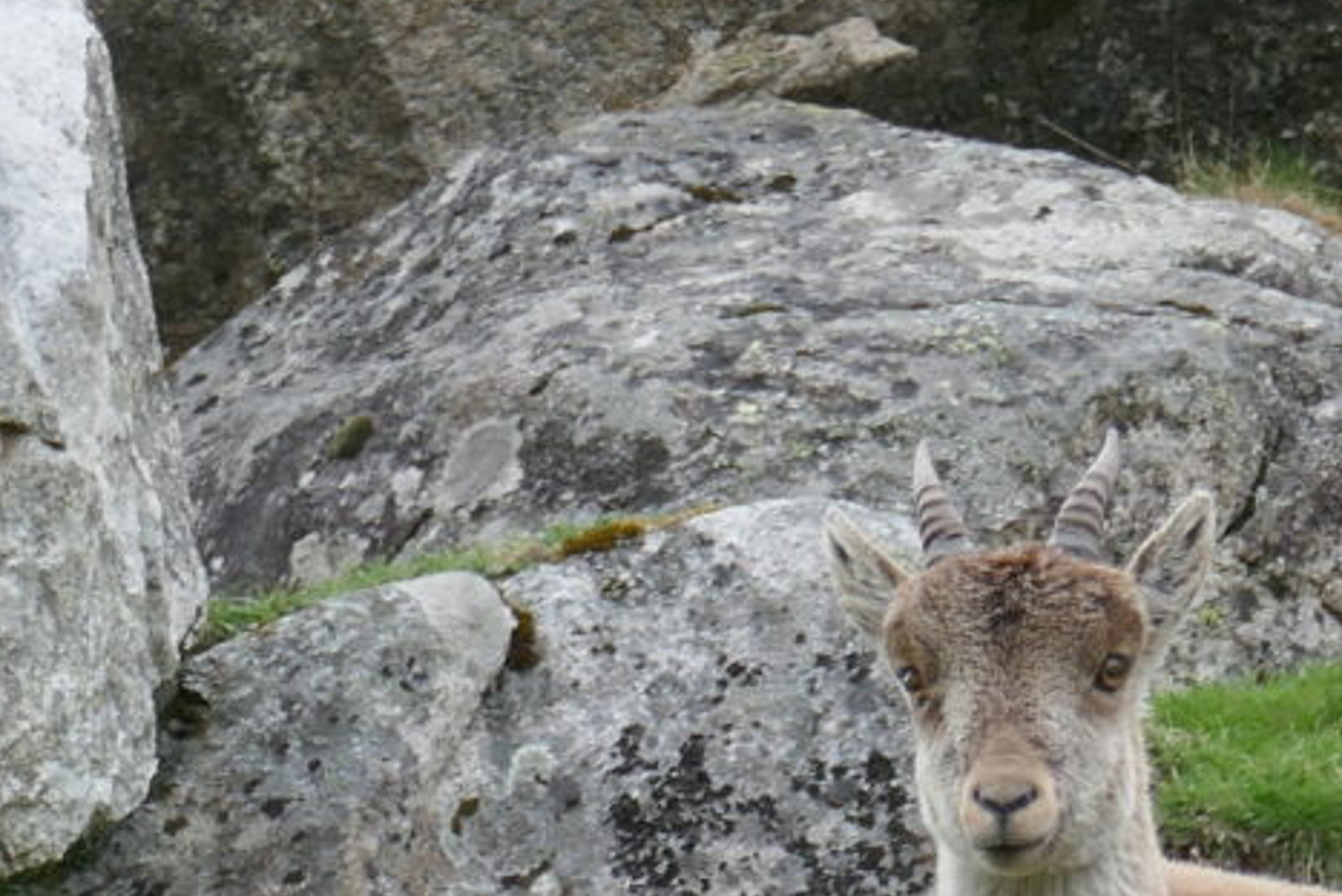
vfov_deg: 1.3
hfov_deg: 1.9
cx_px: 750
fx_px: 40880
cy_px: 800
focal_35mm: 1096
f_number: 5.9
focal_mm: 91
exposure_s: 1/125
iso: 160
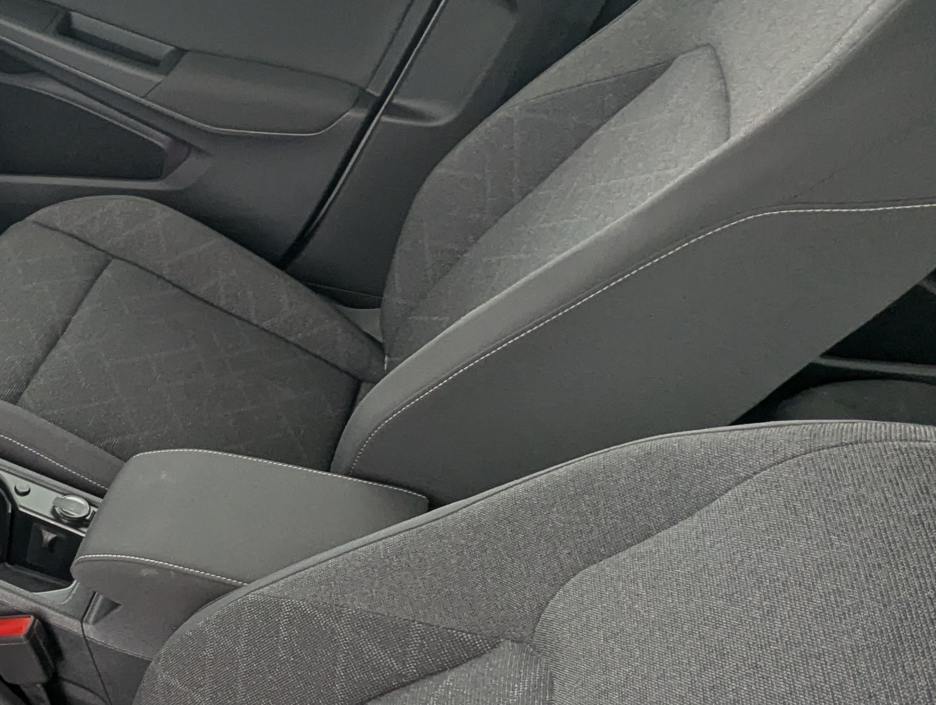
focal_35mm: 40
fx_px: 1083
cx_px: -77
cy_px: 502
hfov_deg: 39.0
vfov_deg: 35.5
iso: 44
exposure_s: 1/34.7
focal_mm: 2.35
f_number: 2.2
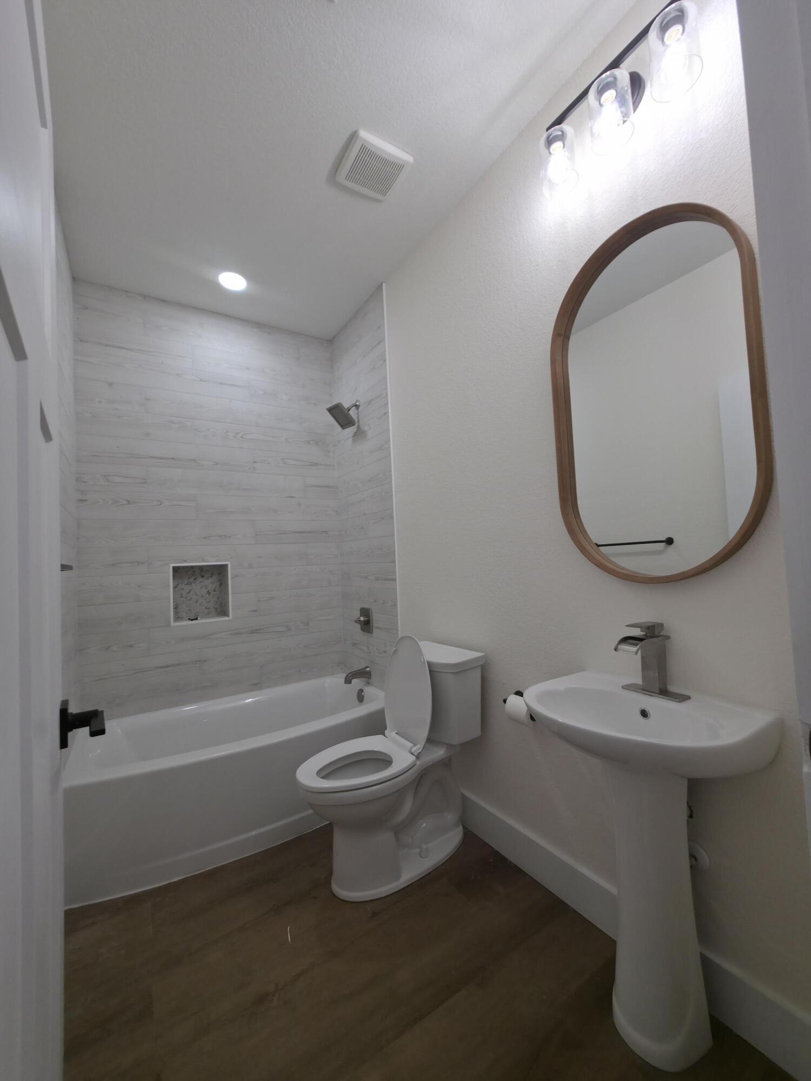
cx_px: 406
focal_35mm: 13
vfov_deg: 106.2
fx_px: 406
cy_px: 540
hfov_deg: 89.9
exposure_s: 1/60
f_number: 1.9
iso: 32
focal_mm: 2.2
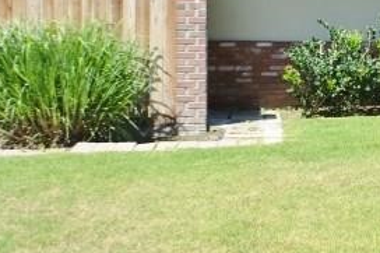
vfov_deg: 13.7
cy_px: -45
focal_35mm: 97
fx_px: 1023
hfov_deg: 18.8
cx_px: 552
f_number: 7.1
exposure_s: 1/200
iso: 100
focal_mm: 22
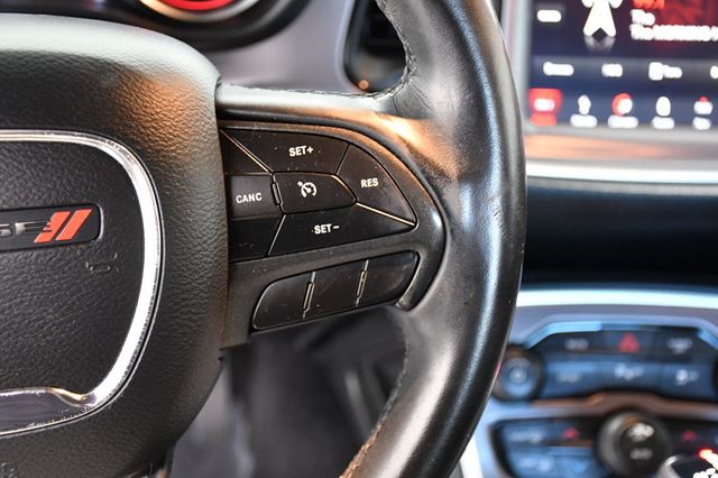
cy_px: 239
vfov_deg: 23.8
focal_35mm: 57
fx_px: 1136
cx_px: 359
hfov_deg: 35.1
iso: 2500
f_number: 4.2
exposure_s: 1/25
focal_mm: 38
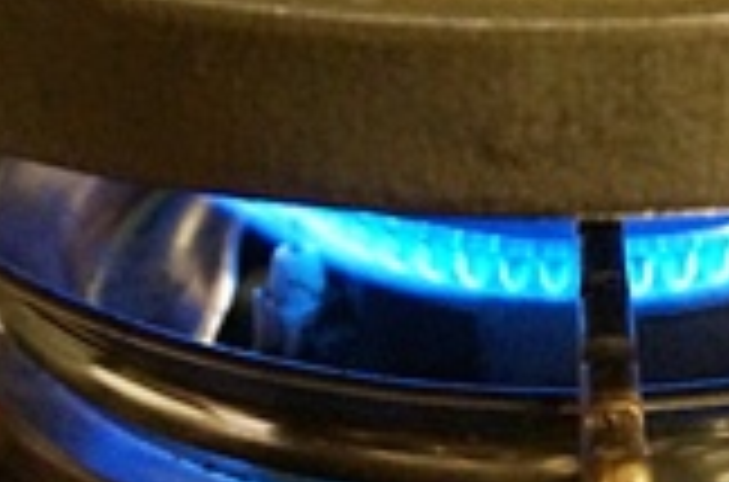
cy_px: 207
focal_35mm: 208
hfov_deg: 9.8
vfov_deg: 6.6
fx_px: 4200
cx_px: 760
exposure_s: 1/15
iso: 3200
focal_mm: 28
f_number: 4.5
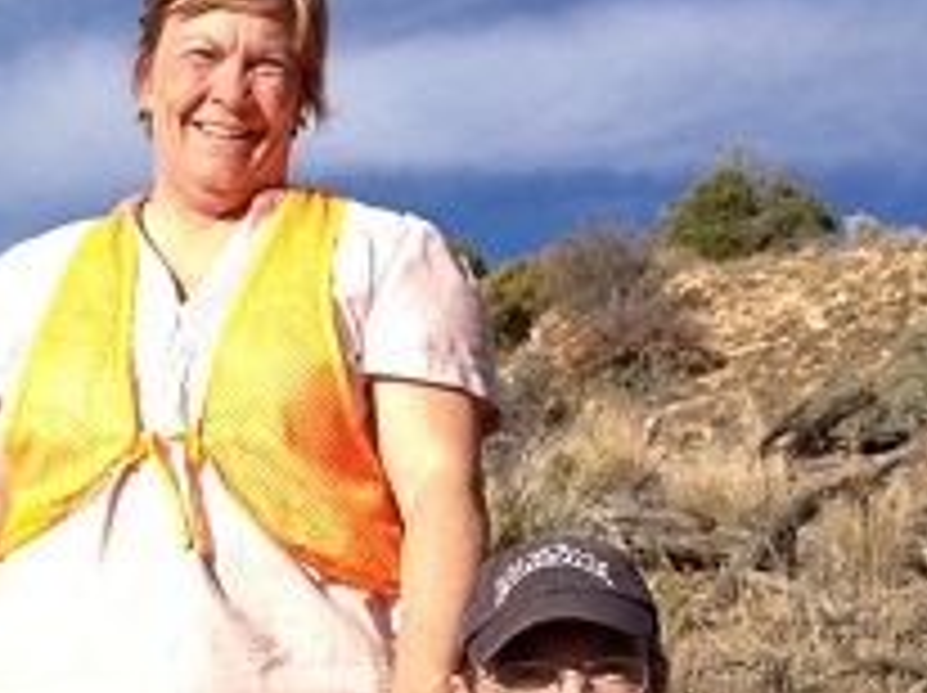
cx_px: -148
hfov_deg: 14.1
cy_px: 904
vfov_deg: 10.6
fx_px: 3638
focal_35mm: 136
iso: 50
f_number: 2.4
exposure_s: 1/1346
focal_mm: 4.28
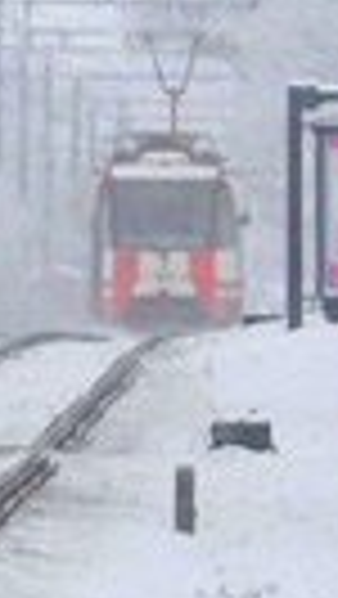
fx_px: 19127
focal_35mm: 1203
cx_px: -1577
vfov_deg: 1.8
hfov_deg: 1.0
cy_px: -247
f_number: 5.6
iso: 320
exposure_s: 1/250
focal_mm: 85
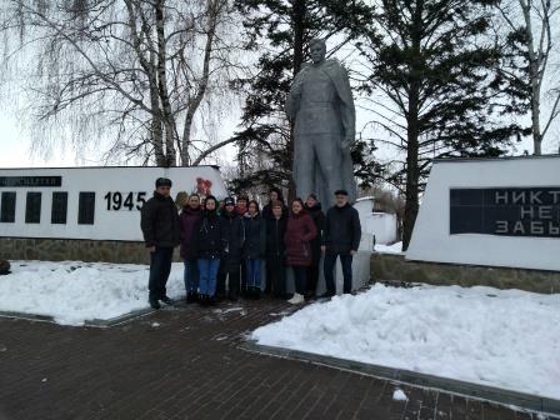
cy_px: 210
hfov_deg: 67.3
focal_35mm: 26
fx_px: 421
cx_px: 280
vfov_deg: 53.1
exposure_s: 1/718
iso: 100
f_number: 2.2
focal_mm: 3.46
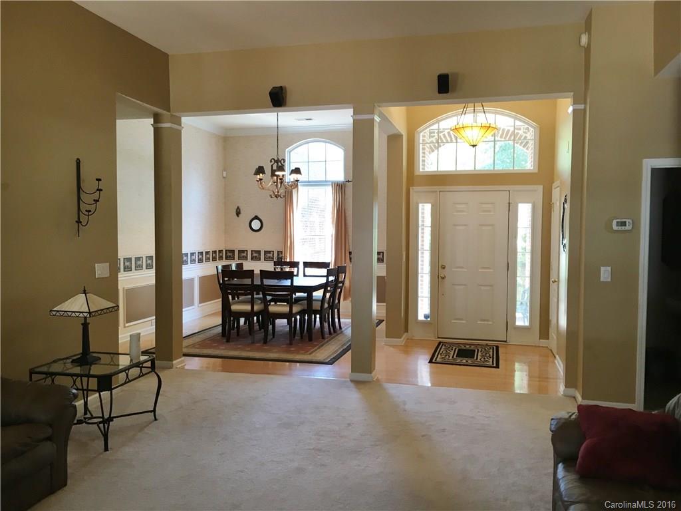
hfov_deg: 61.7
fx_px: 571
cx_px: 340
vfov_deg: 48.2
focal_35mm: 29
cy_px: 256
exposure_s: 1/30
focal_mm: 4.15
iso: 64
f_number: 2.2
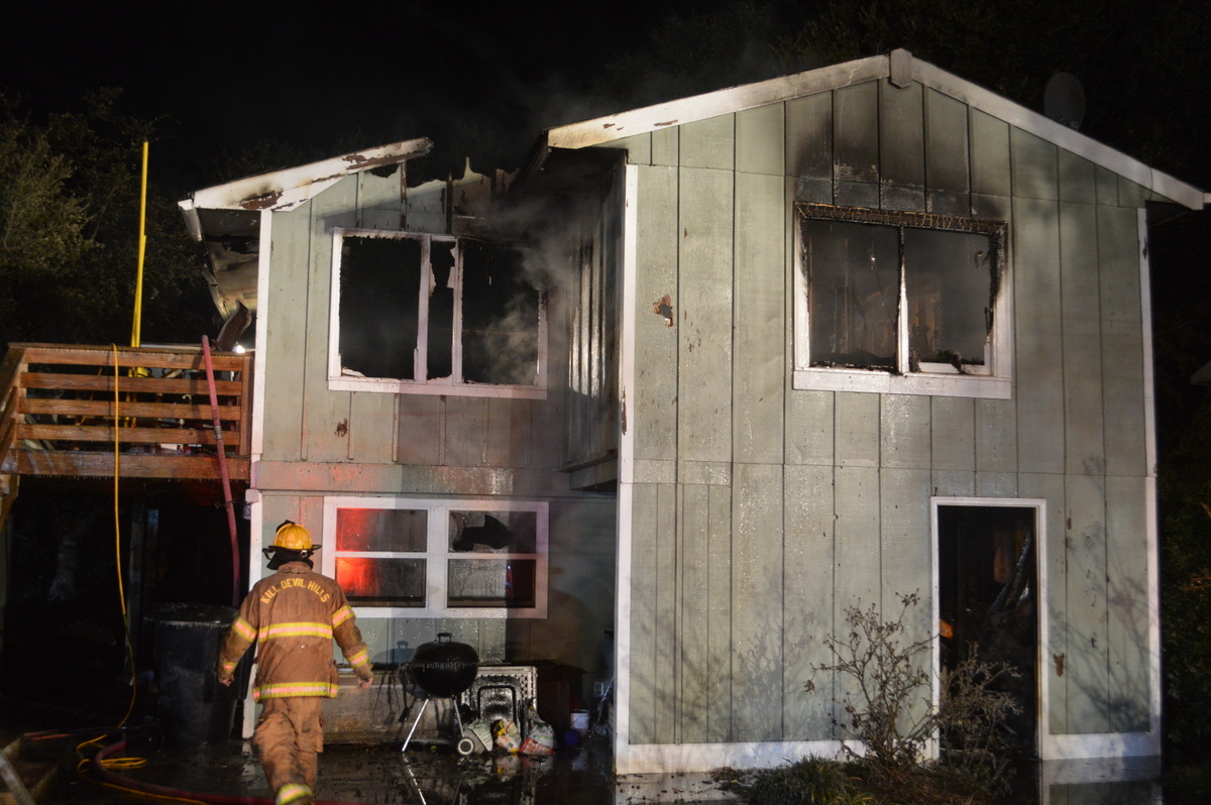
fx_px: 1210
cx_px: 606
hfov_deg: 53.2
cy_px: 402
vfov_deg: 36.8
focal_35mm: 36
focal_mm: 24
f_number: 4.5
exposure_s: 1/40
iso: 1400
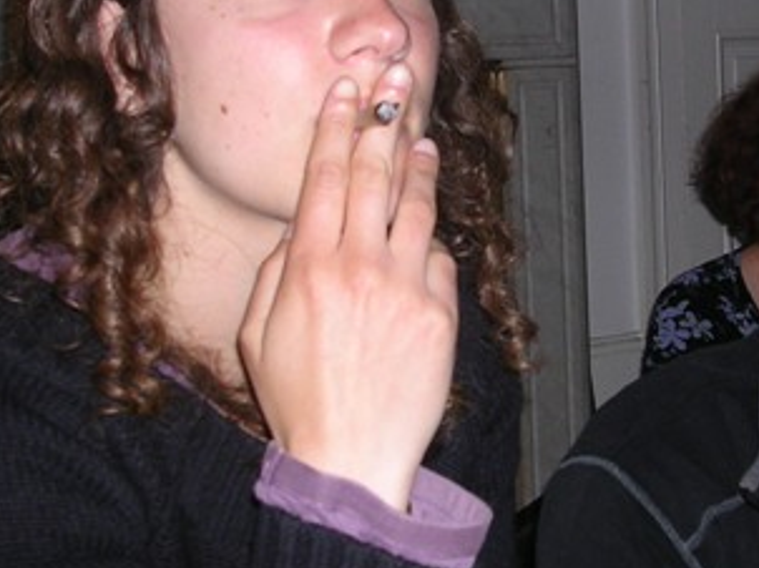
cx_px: 500
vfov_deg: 16.9
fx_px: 1906
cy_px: 261
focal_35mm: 87
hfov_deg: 22.4
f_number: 2.9
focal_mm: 6.2
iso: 50
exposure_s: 1/60.1
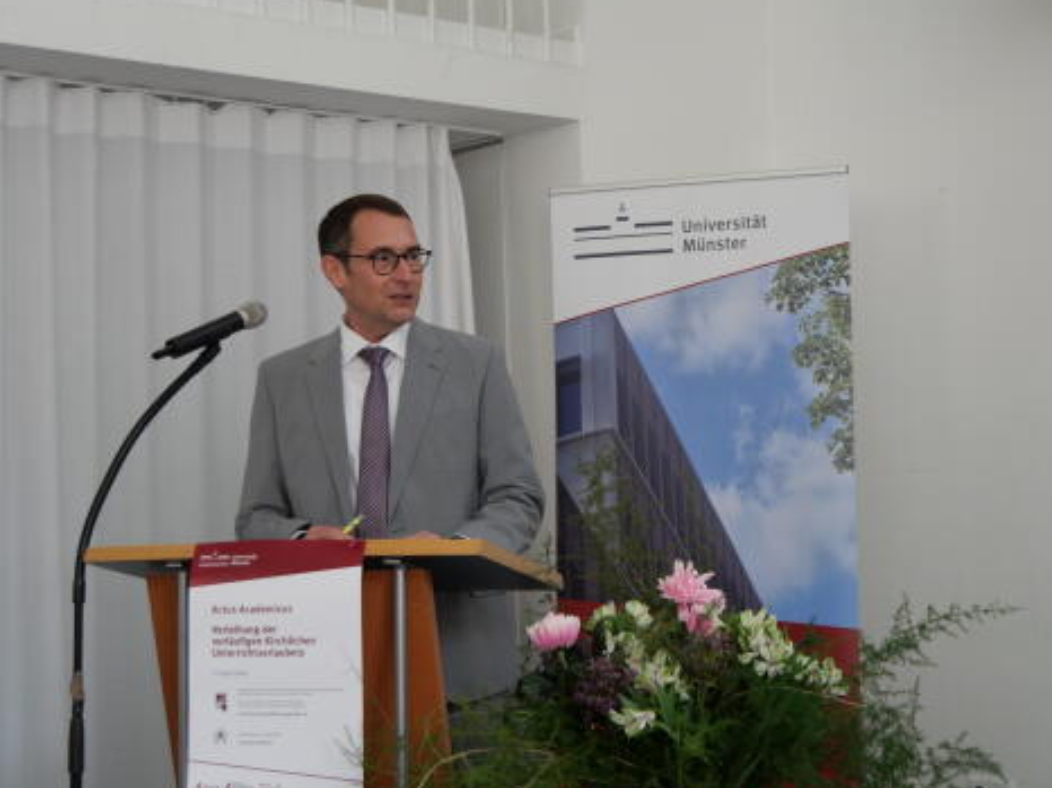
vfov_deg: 21.6
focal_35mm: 68
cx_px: 542
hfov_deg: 28.6
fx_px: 2065
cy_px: 364
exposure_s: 1/60
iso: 800
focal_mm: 30
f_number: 4.4
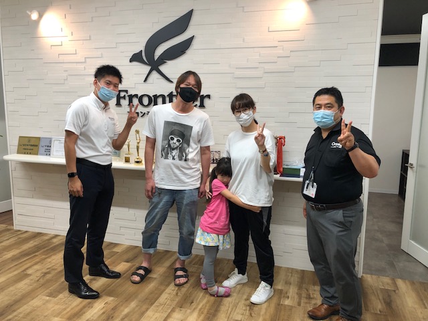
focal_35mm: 28
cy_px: 160
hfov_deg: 63.4
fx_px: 346
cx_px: 214
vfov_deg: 49.7
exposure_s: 1/30
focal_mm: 4
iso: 25
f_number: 1.8
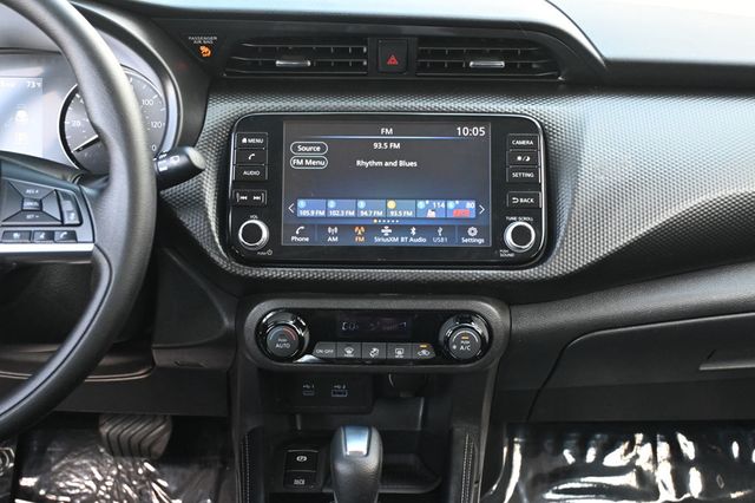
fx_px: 880
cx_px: 378
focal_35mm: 42
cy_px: 252
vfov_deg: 31.9
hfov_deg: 46.4
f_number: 4.5
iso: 2000
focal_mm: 28
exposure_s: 1/125
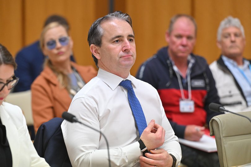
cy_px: 84
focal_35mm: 200
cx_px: 126
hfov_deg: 10.3
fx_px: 1394
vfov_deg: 6.9
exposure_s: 1/320
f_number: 4
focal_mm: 200
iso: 2500
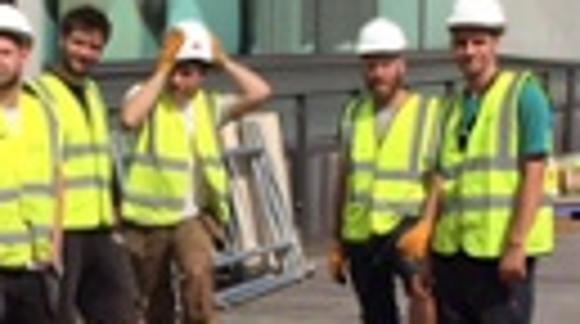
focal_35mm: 113
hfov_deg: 18.8
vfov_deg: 10.6
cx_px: 103
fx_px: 1735
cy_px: 290
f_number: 2.2
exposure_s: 1/3968
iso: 32
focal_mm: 4.15
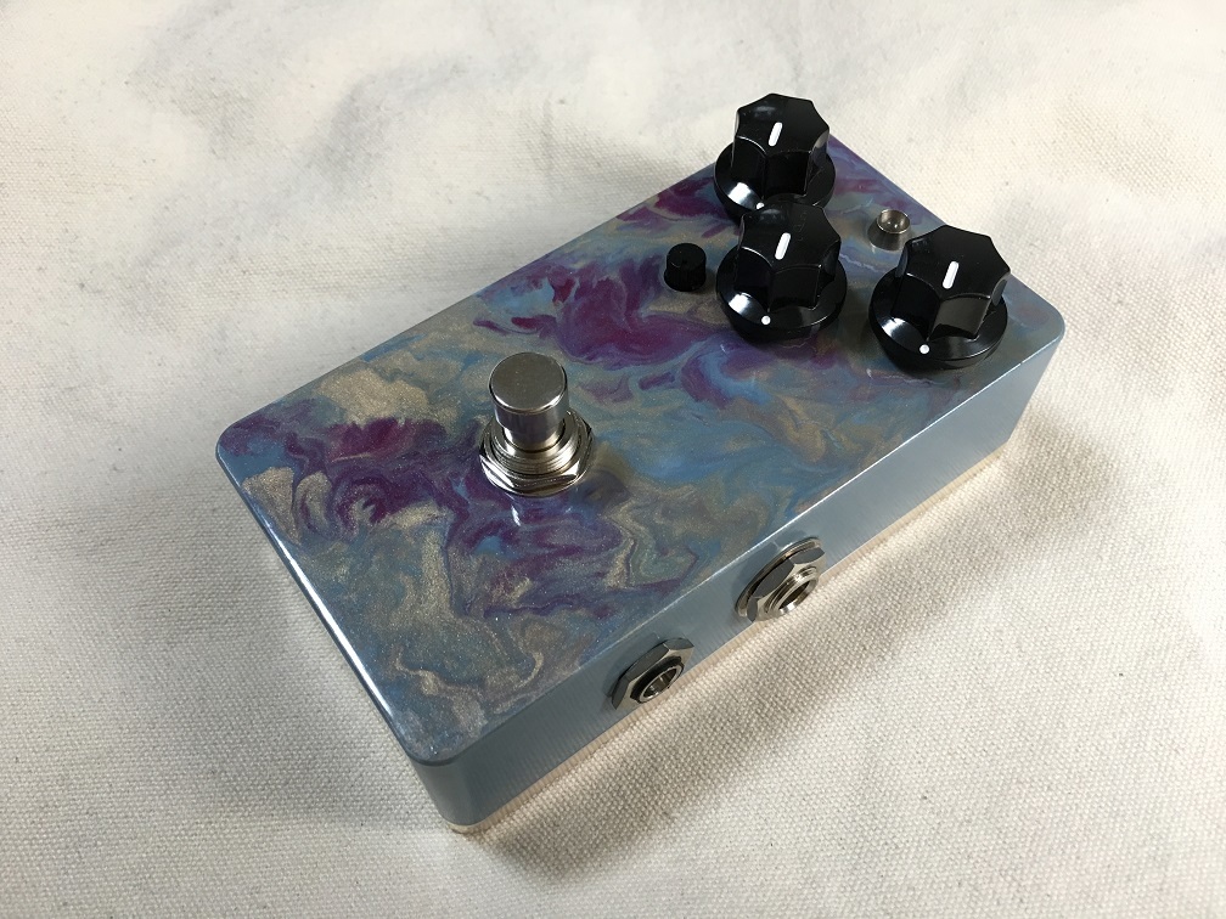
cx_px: 613
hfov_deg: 61.7
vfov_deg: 48.2
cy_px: 460
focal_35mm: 29
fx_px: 1027
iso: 125
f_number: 2.2
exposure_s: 1/33
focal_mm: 4.15
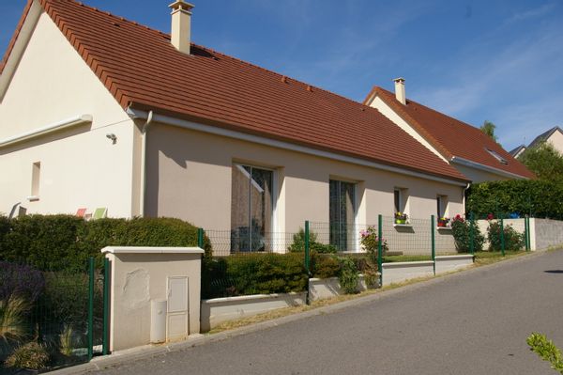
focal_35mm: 34
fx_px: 539
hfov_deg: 55.1
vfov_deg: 38.3
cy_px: 188
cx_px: 282
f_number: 11
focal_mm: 23
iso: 400
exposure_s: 1/1000
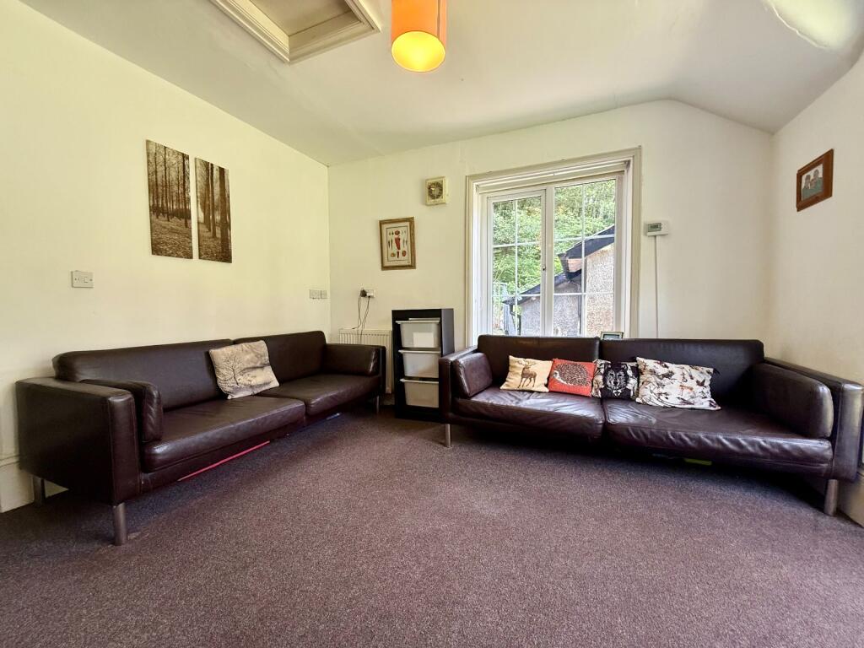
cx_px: 432
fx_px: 349
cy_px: 324
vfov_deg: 85.7
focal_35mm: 14
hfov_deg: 102.1
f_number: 2.2
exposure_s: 1/99
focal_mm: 2.22
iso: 200
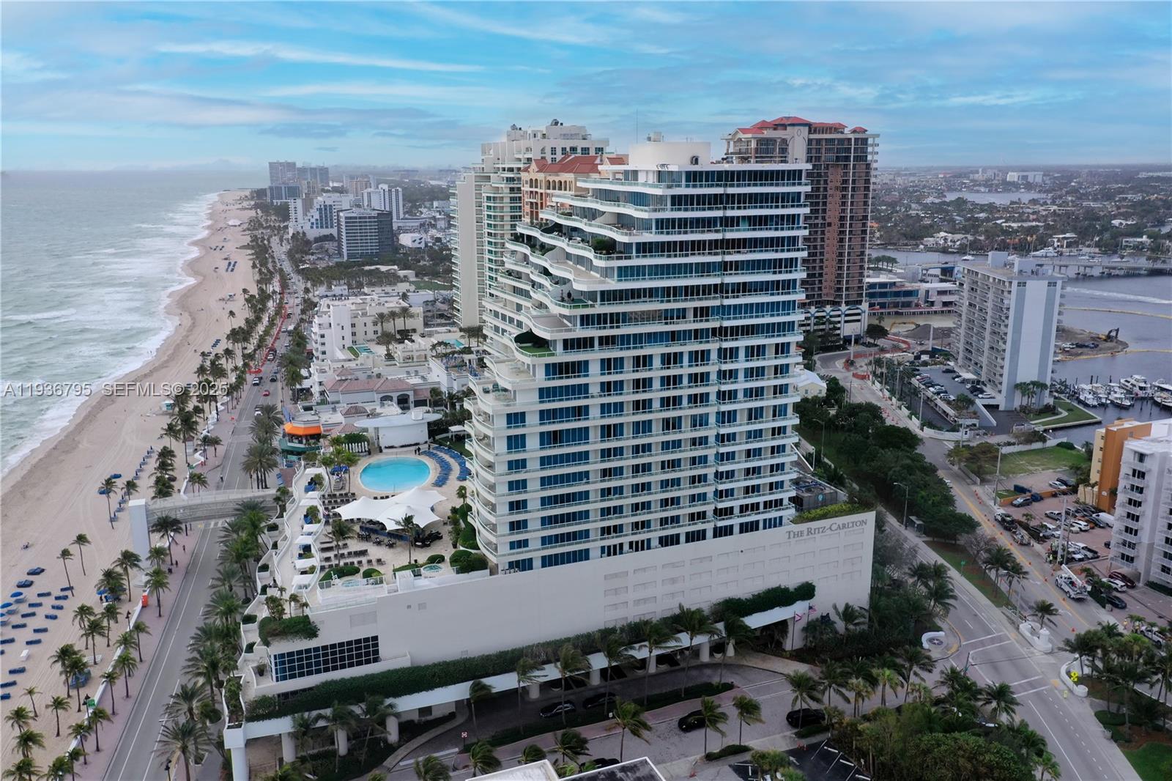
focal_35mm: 28
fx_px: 911
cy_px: 390
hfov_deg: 65.5
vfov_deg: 46.4
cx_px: 586
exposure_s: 1/500
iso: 100
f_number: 5.6
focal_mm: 10.26
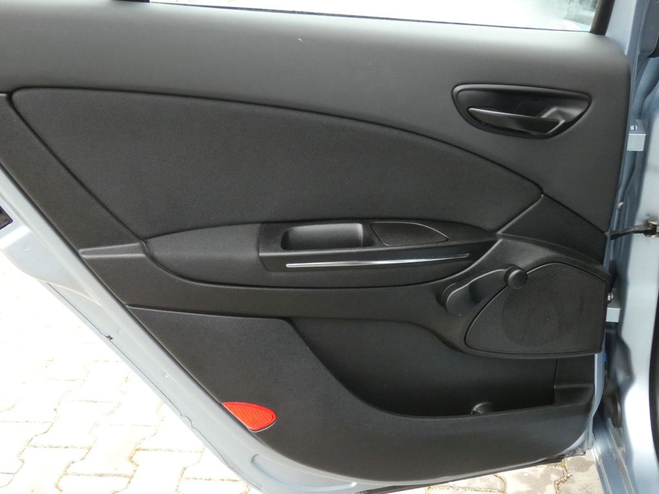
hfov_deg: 43.9
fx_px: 819
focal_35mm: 43
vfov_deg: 33.6
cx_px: 330
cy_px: 247
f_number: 5
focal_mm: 7.8
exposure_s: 1/80
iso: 800
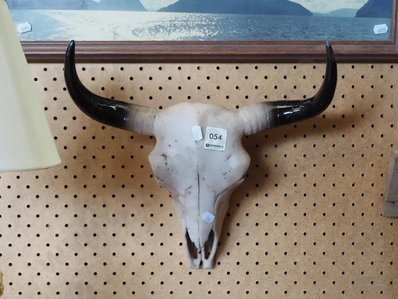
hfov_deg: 41.2
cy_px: 150
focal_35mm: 46
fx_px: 529
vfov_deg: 31.5
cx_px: 199
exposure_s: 1/100
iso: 2500
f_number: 5.6
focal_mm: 23
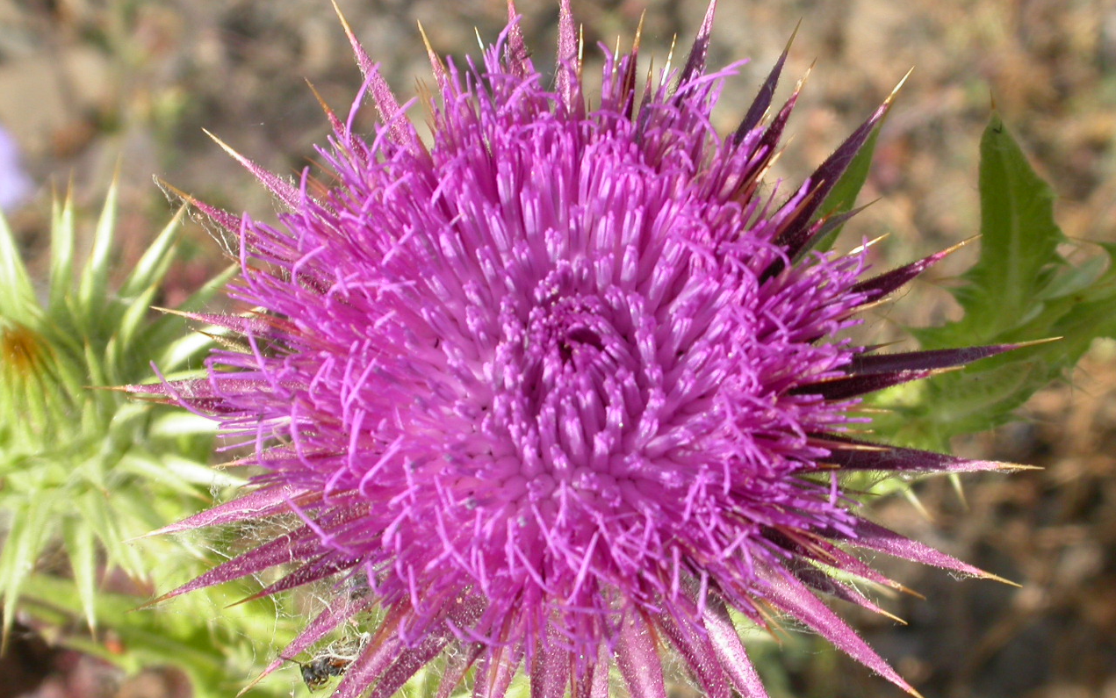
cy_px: 364
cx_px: 560
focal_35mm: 127
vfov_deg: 10.3
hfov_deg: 16.4
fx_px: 3864
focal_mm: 24.6
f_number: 7.8
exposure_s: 1/192
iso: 100
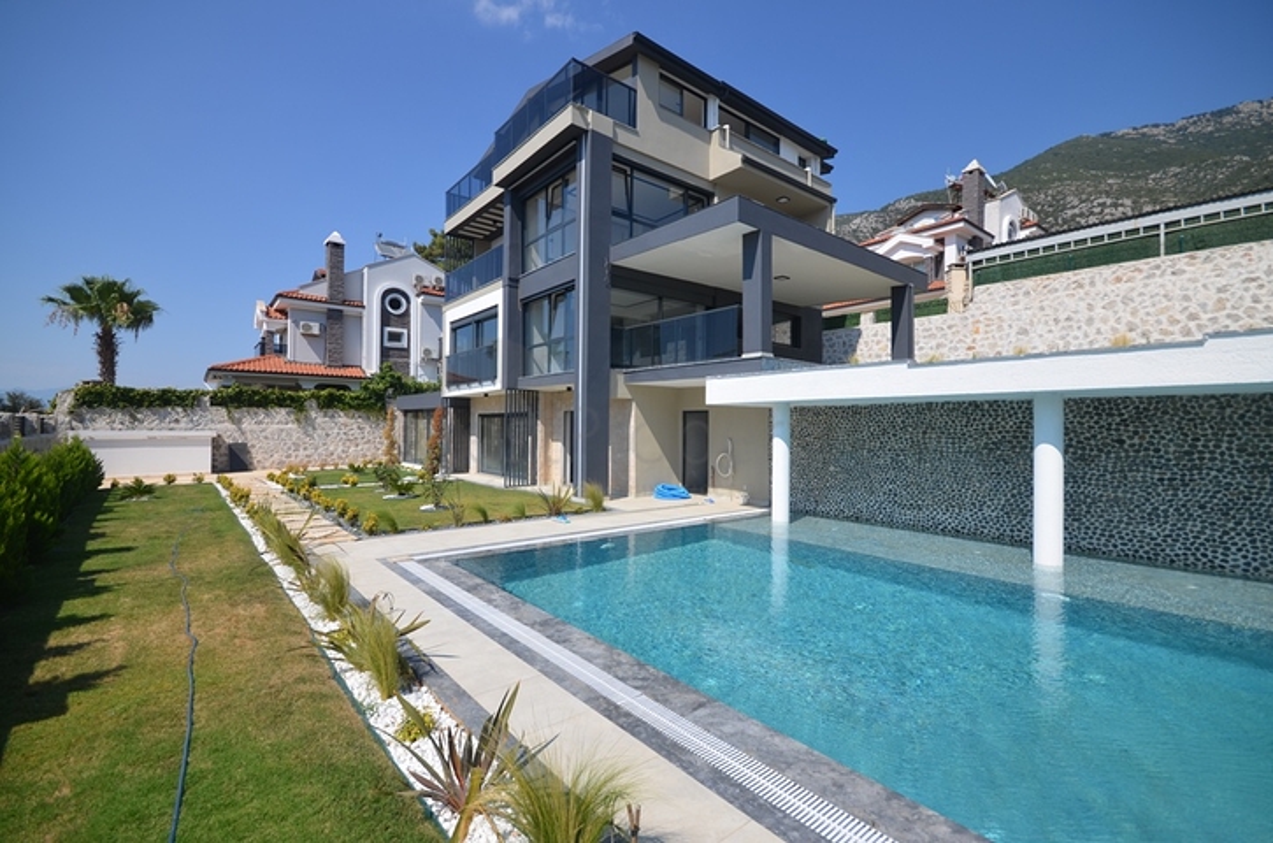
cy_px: 422
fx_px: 529
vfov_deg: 77.1
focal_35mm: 15
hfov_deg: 100.5
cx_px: 636
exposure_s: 1/320
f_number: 9
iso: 100
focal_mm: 10
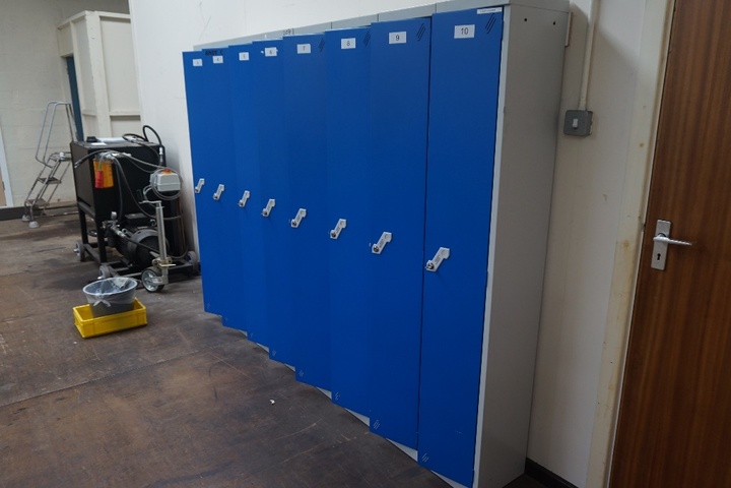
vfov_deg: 50.4
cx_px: 366
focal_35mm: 26
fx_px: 518
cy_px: 244
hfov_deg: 70.4
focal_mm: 17
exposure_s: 1/160
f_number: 4
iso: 640
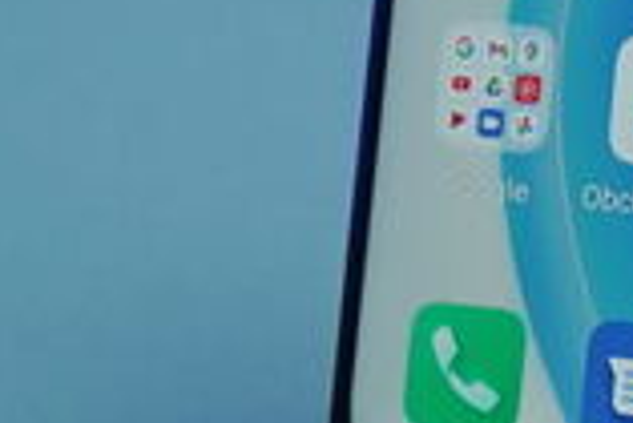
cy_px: -334
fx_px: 4453
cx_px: 879
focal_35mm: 253
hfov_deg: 8.0
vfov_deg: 5.4
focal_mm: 48
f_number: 6.3
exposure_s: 1/160
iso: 800
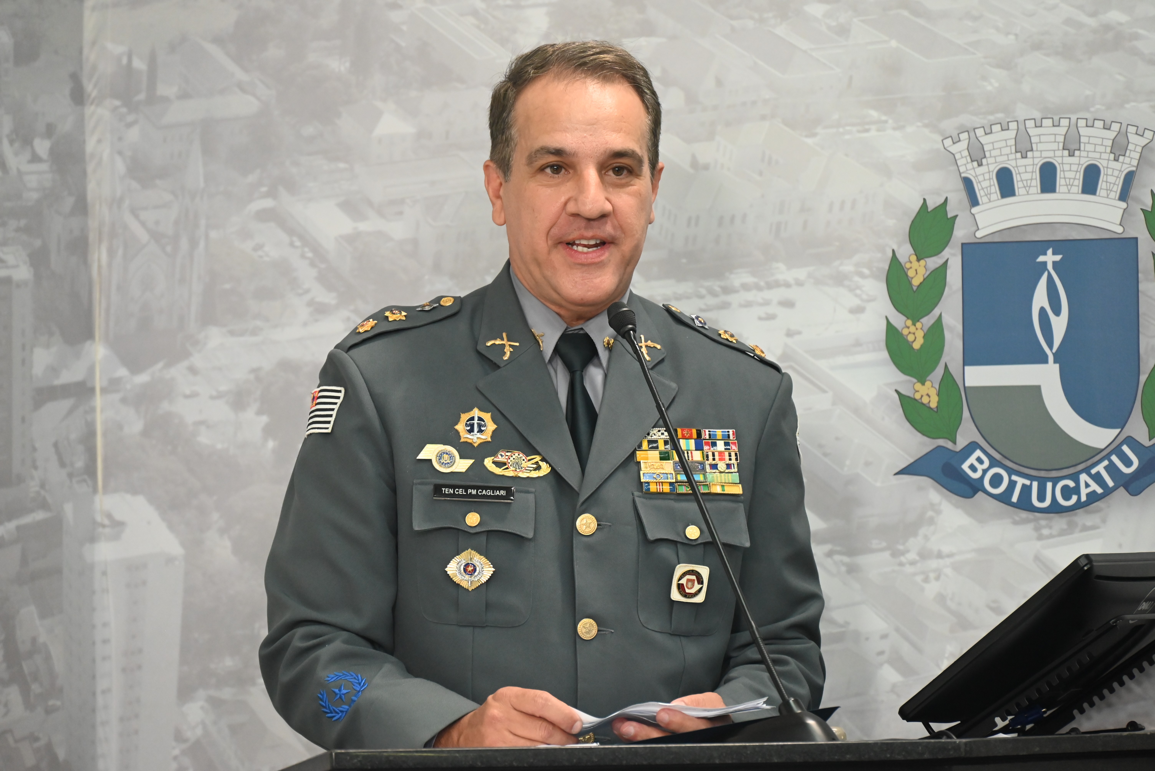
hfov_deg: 10.3
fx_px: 6419
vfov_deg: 6.9
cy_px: 386
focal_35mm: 200
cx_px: 578
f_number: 6.3
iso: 3200
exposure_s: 1/160
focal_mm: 200
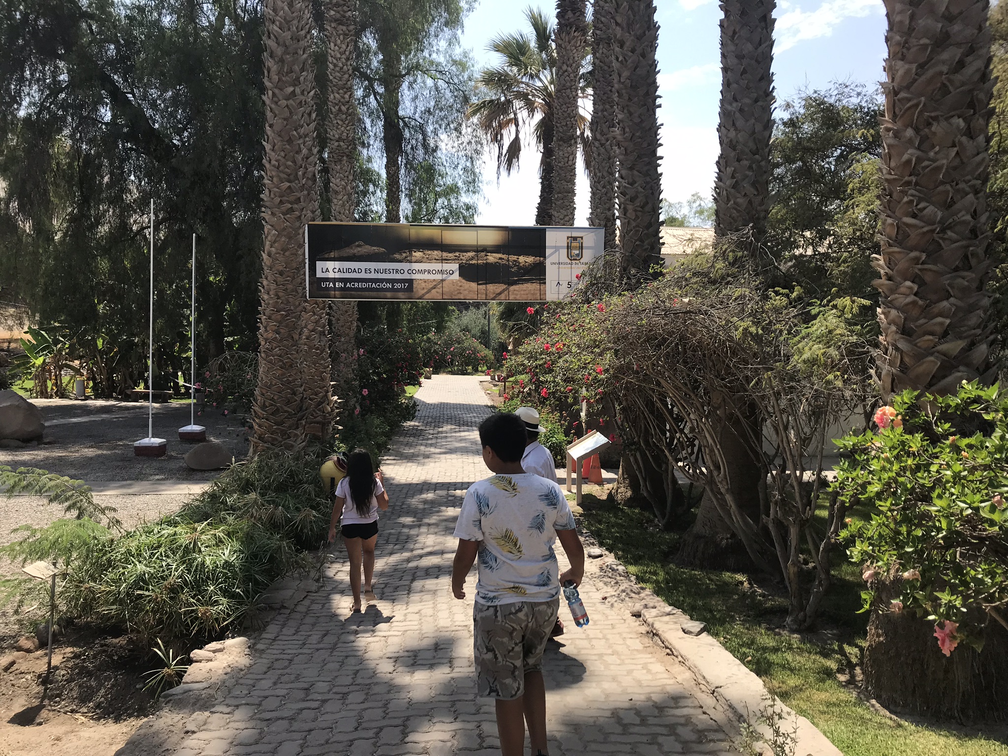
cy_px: 378
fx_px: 815
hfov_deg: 63.4
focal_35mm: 28
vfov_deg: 49.7
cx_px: 504
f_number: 1.8
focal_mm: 3.99
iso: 20
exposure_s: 1/1570
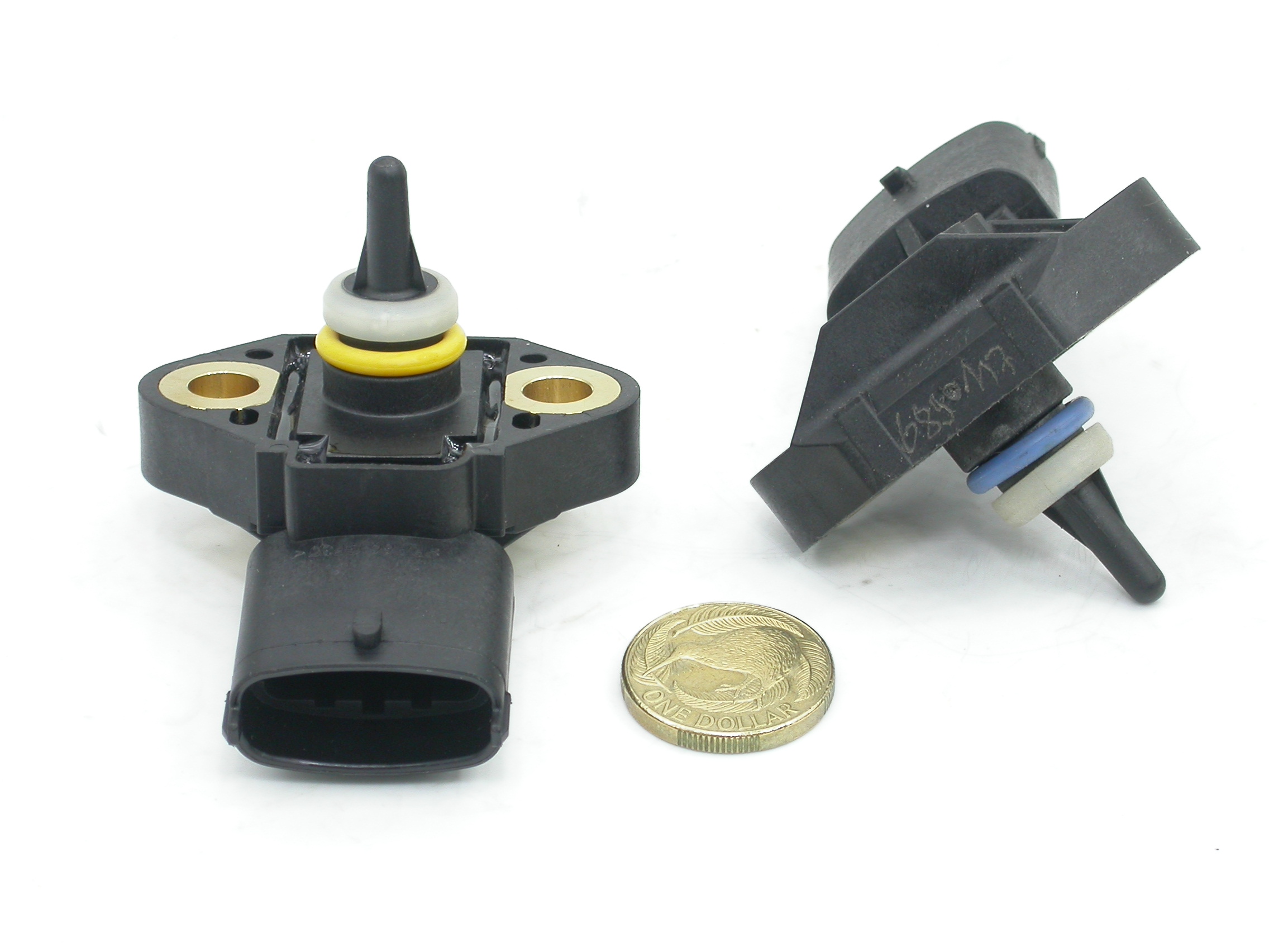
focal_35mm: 154
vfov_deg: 9.6
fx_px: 5646
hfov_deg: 12.8
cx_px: 634
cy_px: 476
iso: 100
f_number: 5.1
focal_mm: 32
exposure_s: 1/30.8
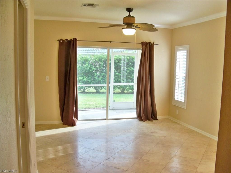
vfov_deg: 40.7
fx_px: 234
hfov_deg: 52.6
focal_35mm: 35
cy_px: 86
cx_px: 116
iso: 125
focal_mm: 6.2
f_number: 3.5
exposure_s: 1/30
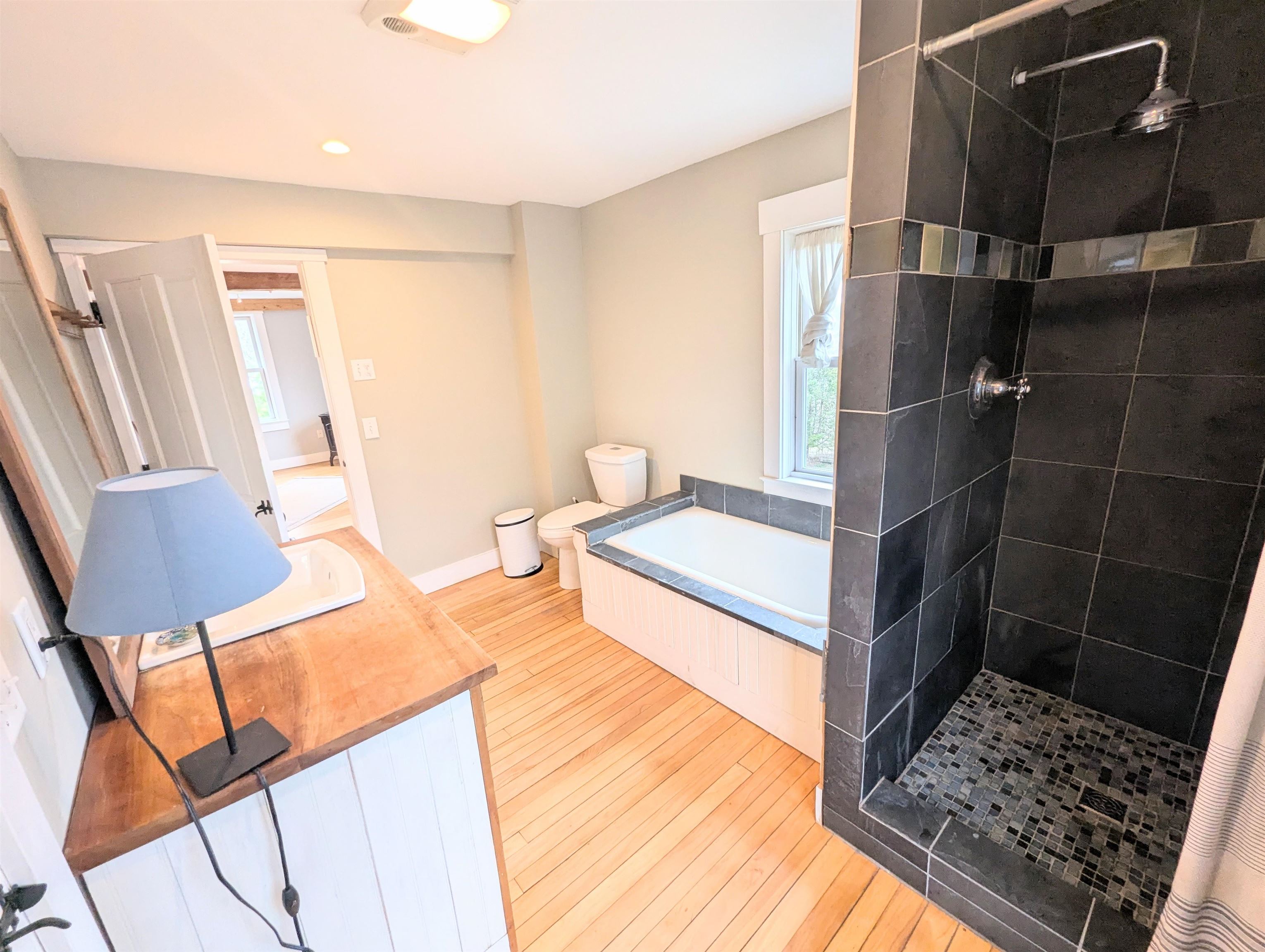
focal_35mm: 13
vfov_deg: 90.1
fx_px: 476
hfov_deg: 106.1
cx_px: 632
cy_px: 476
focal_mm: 1.95
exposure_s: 1/40
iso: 80
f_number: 2.2
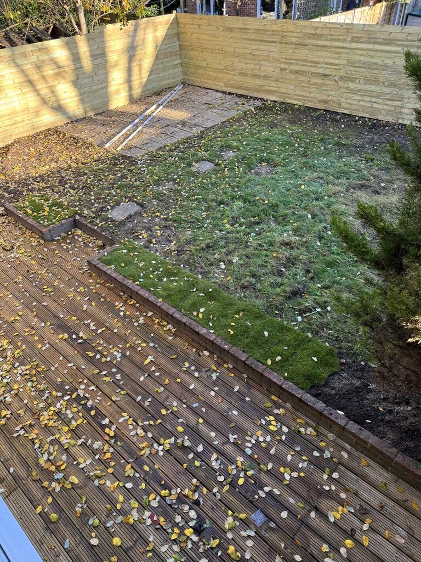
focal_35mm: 24
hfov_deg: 56.8
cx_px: 210
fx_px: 389
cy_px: 281
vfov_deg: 71.6
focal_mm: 6.76
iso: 100
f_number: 1.78
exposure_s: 1/171
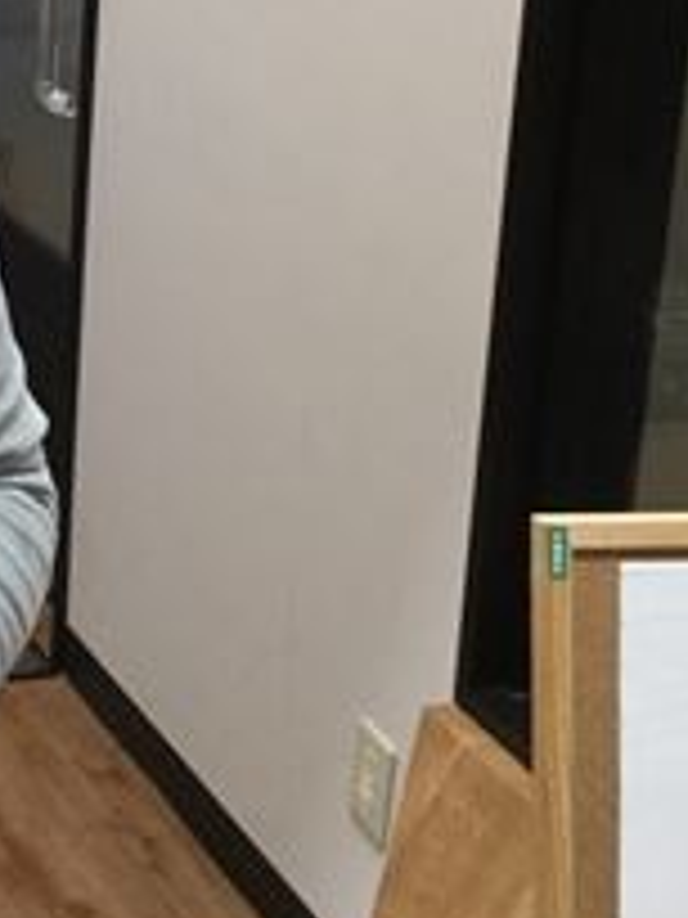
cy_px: 122
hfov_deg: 14.6
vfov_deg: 21.1
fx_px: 2412
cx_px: -472
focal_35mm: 91
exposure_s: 1/30
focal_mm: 3.3
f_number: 2.4
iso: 40
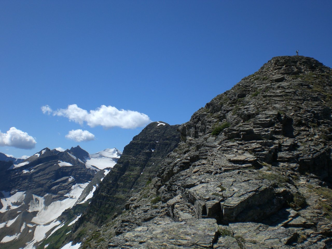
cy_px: 124
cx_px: 166
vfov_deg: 37.7
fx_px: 364
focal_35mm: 38
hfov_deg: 49.0
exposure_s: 1/800
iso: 50
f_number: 4.4
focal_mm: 6.3
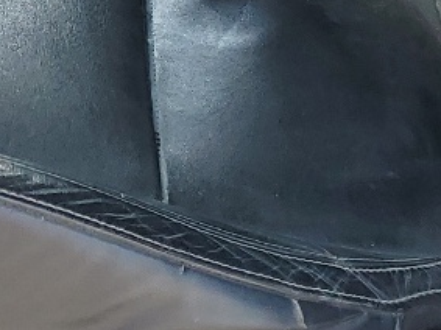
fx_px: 1872
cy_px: -227
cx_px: -108
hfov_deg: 13.0
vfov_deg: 9.7
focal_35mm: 147
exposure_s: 1/500
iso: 50
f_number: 1.5
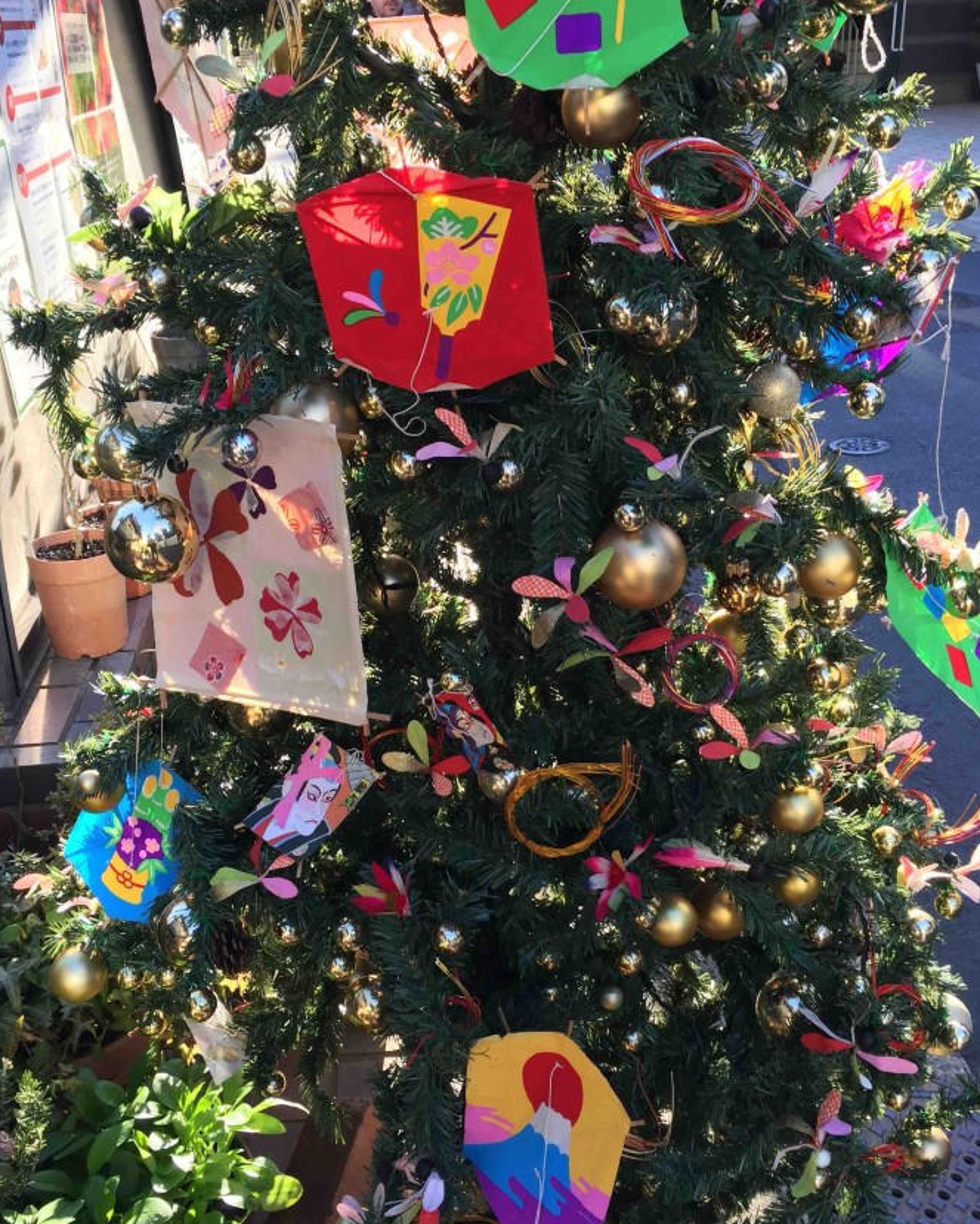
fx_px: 1268
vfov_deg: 51.5
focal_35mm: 35
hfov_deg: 42.2
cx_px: 466
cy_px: 624
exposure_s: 1/120
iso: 32
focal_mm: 4.15
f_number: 2.2
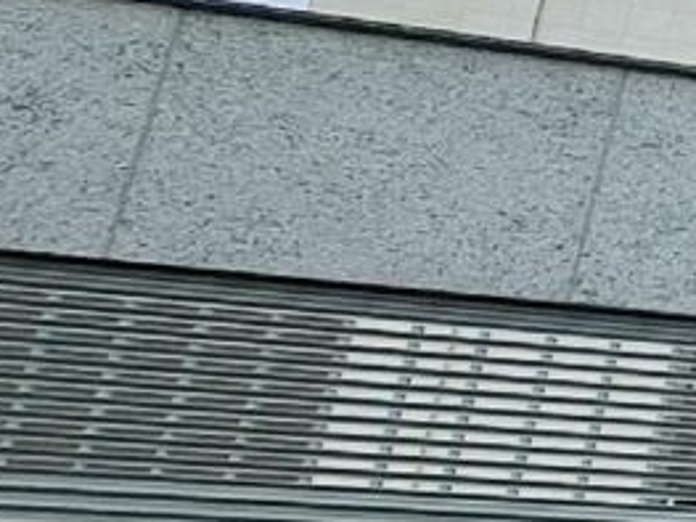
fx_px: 1909
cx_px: 2480
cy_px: 350
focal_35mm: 95
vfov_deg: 15.5
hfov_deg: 9.4
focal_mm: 2.2
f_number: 2.2
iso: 64
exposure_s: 1/1516
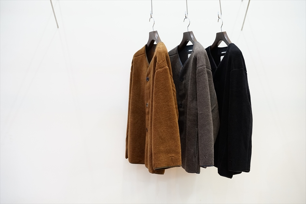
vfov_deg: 24.6
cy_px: 102
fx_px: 467
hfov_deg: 36.3
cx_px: 153
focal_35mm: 55
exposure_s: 1/60
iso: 1600
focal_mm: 55
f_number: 4
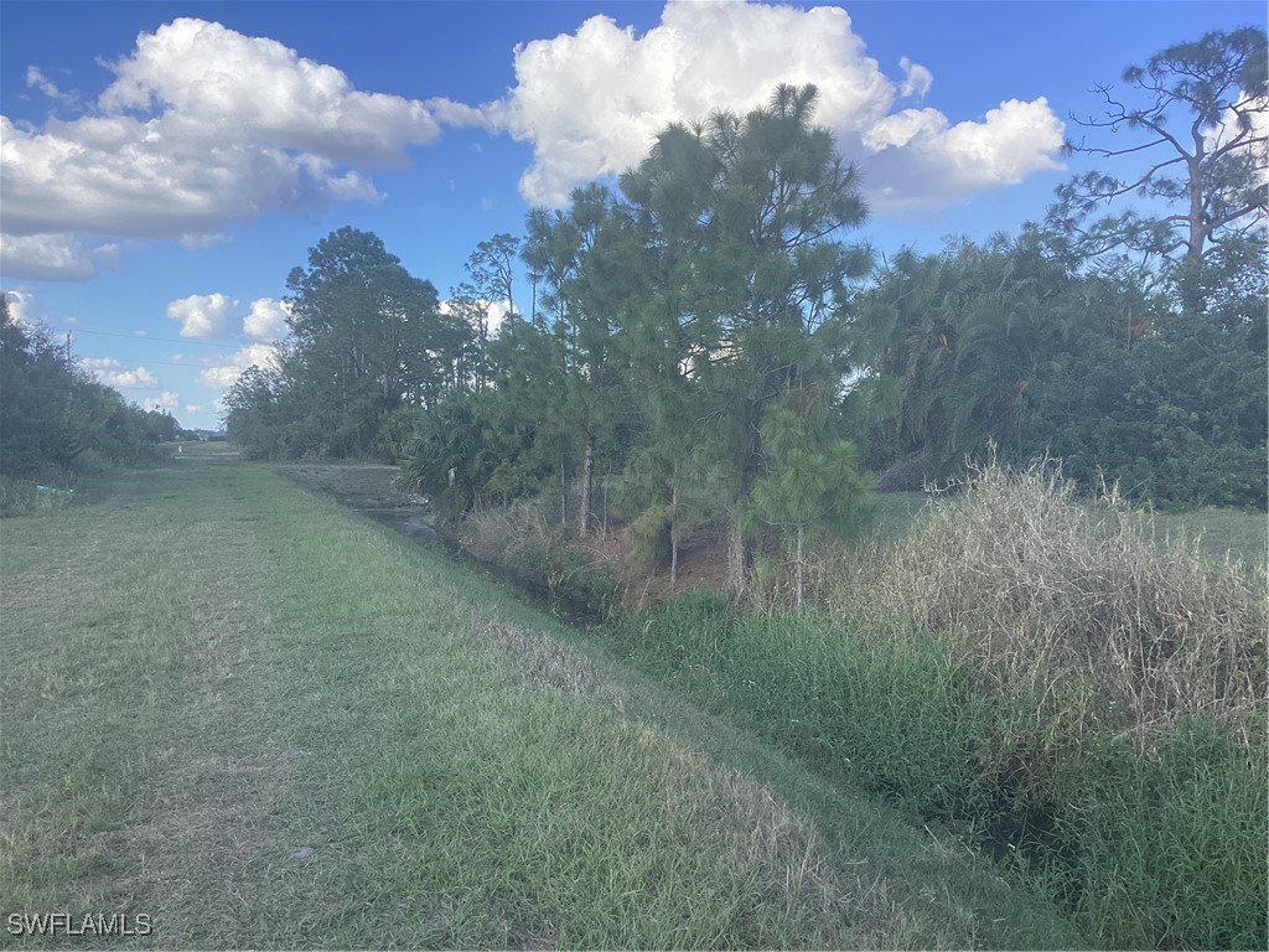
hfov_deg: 58.4
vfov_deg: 45.4
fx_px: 1136
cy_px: 476
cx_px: 634
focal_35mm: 31
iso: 25
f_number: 2.4
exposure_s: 1/485
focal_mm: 3.3
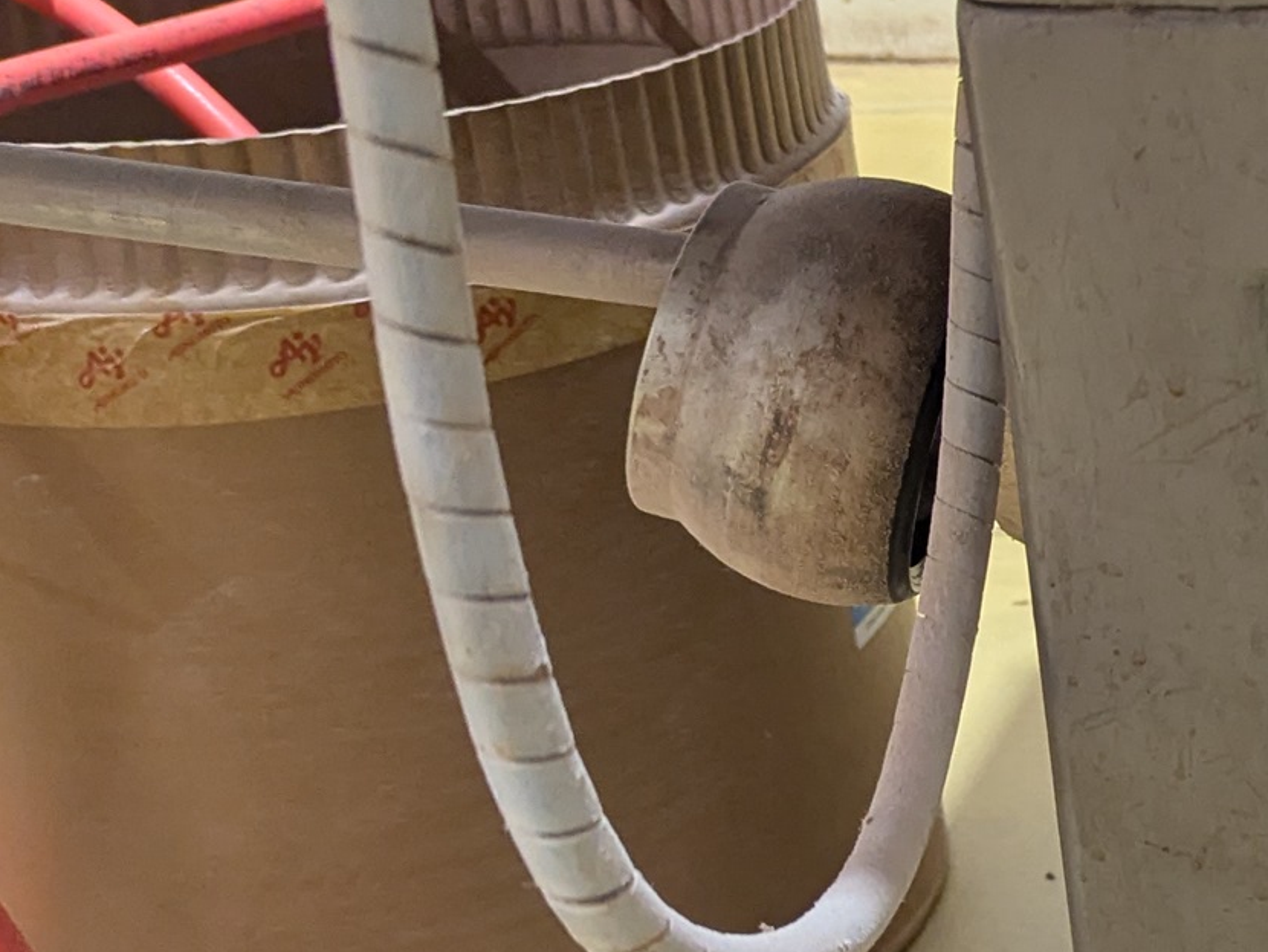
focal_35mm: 74
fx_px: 2711
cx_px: 1781
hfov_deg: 22.6
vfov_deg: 19.9
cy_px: 443
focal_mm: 6.81
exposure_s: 1/141
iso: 1148
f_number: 1.85
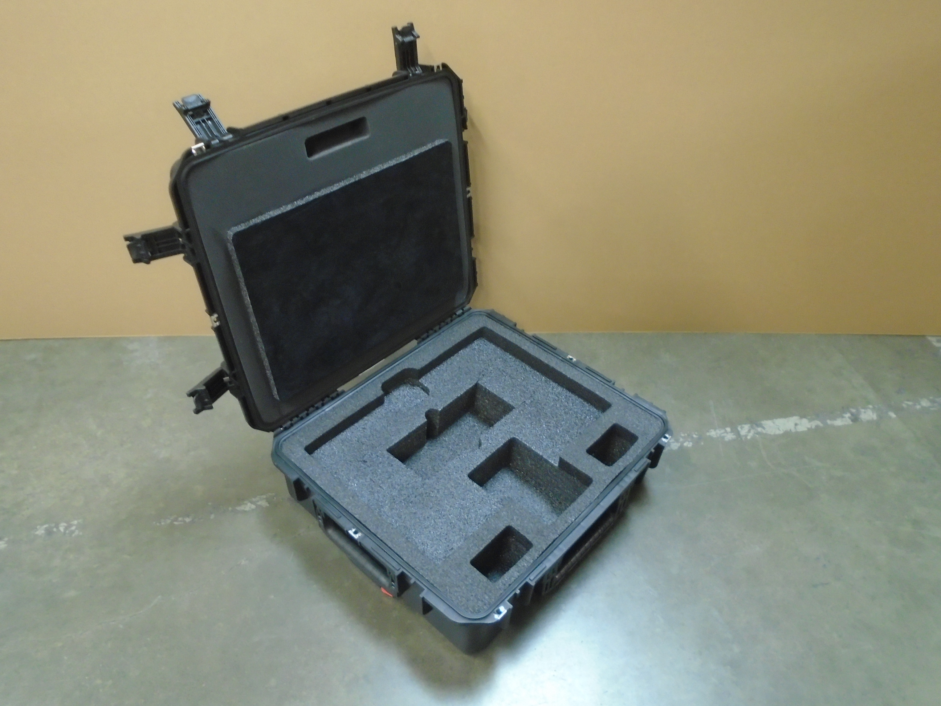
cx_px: 470
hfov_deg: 67.3
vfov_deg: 53.1
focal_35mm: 26
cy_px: 353
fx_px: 707
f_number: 3.2
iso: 400
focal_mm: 4.6
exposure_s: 1/8
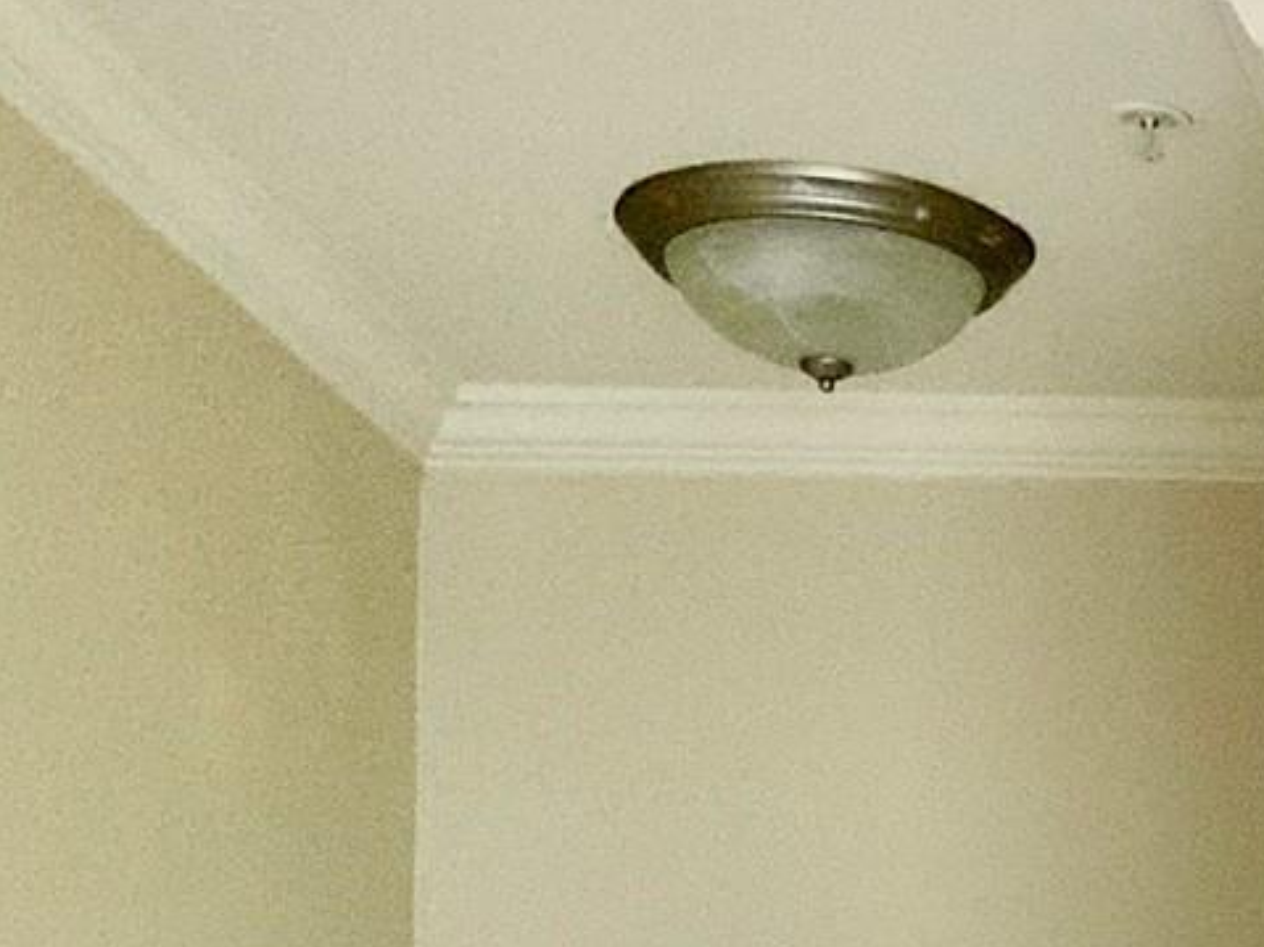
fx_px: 4527
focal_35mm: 124
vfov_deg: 11.1
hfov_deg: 14.3
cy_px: 1757
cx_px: 2188
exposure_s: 1/60
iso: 64
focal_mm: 3
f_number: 1.8
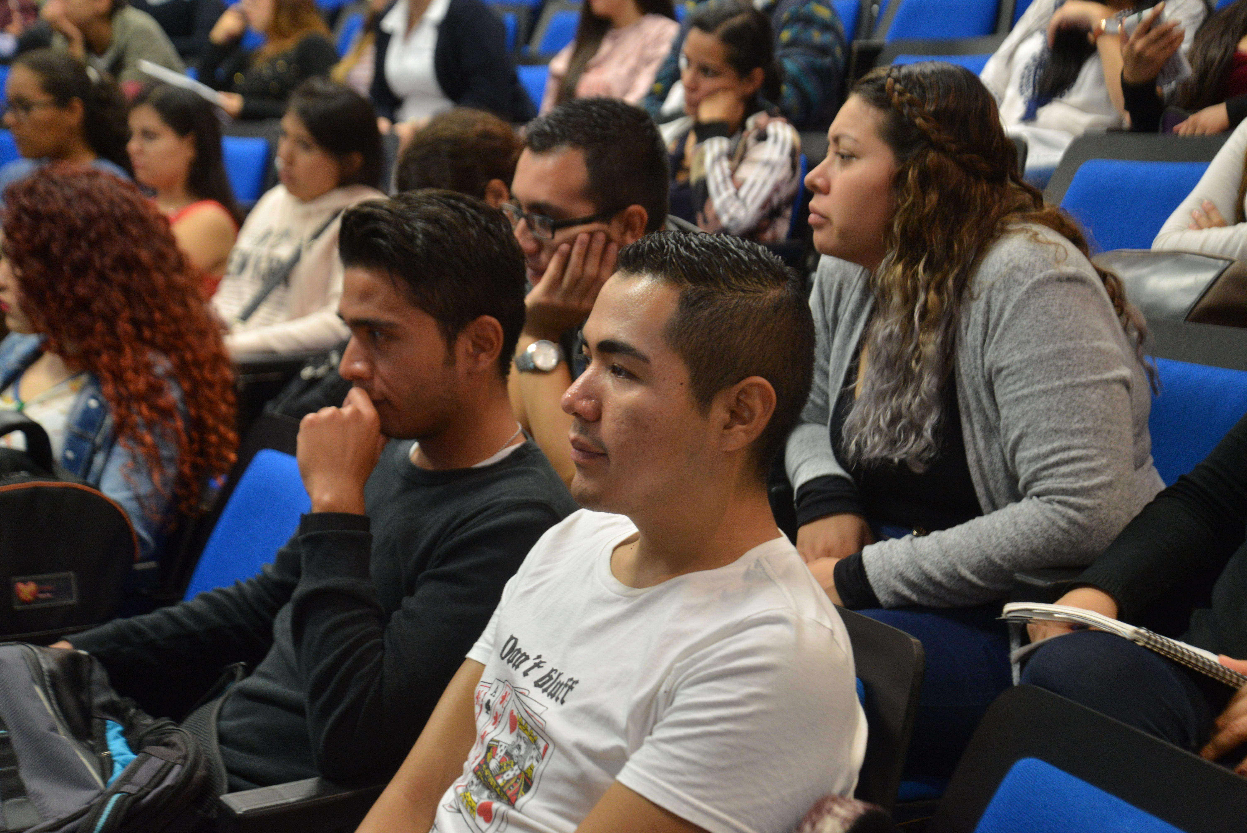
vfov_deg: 24.2
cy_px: 416
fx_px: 1940
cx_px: 624
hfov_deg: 35.6
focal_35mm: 56
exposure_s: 1/30
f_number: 4.2
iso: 1600
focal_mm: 56
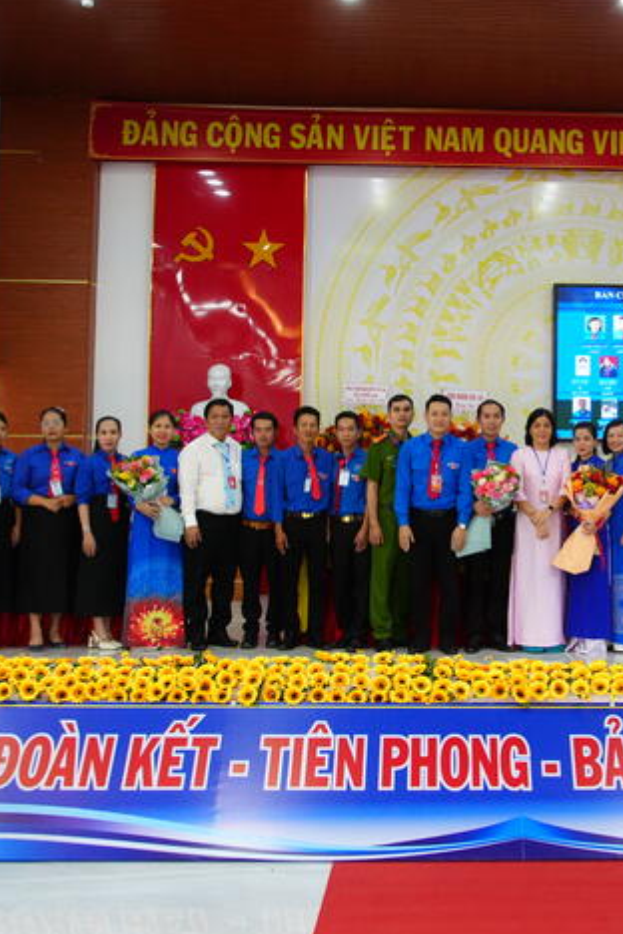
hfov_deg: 32.1
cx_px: 463
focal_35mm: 41
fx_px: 1064
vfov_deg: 47.4
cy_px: 426
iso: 6400
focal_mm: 24
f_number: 7.1
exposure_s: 1/160
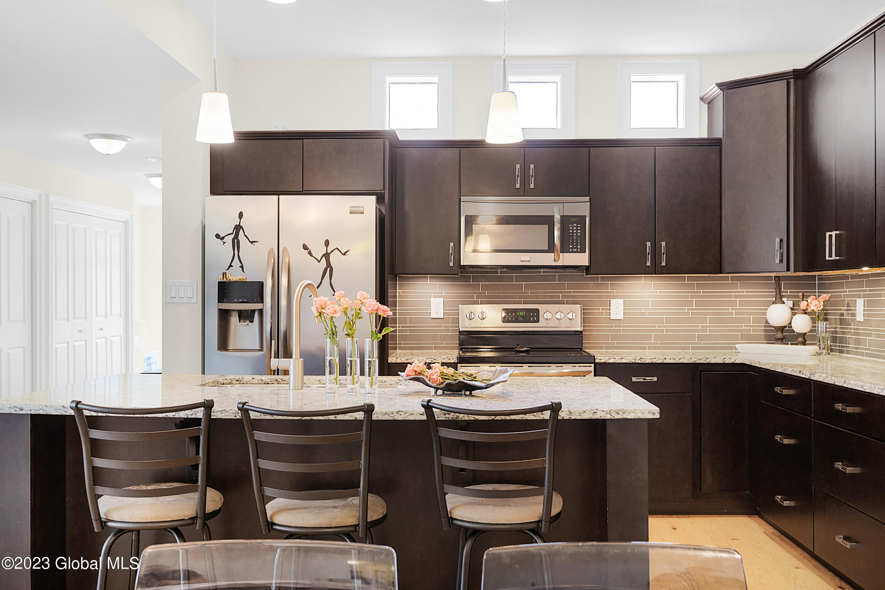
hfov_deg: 53.1
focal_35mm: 36
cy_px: 295
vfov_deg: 36.8
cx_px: 442
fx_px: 885
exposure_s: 1/13
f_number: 4
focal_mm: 24
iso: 100
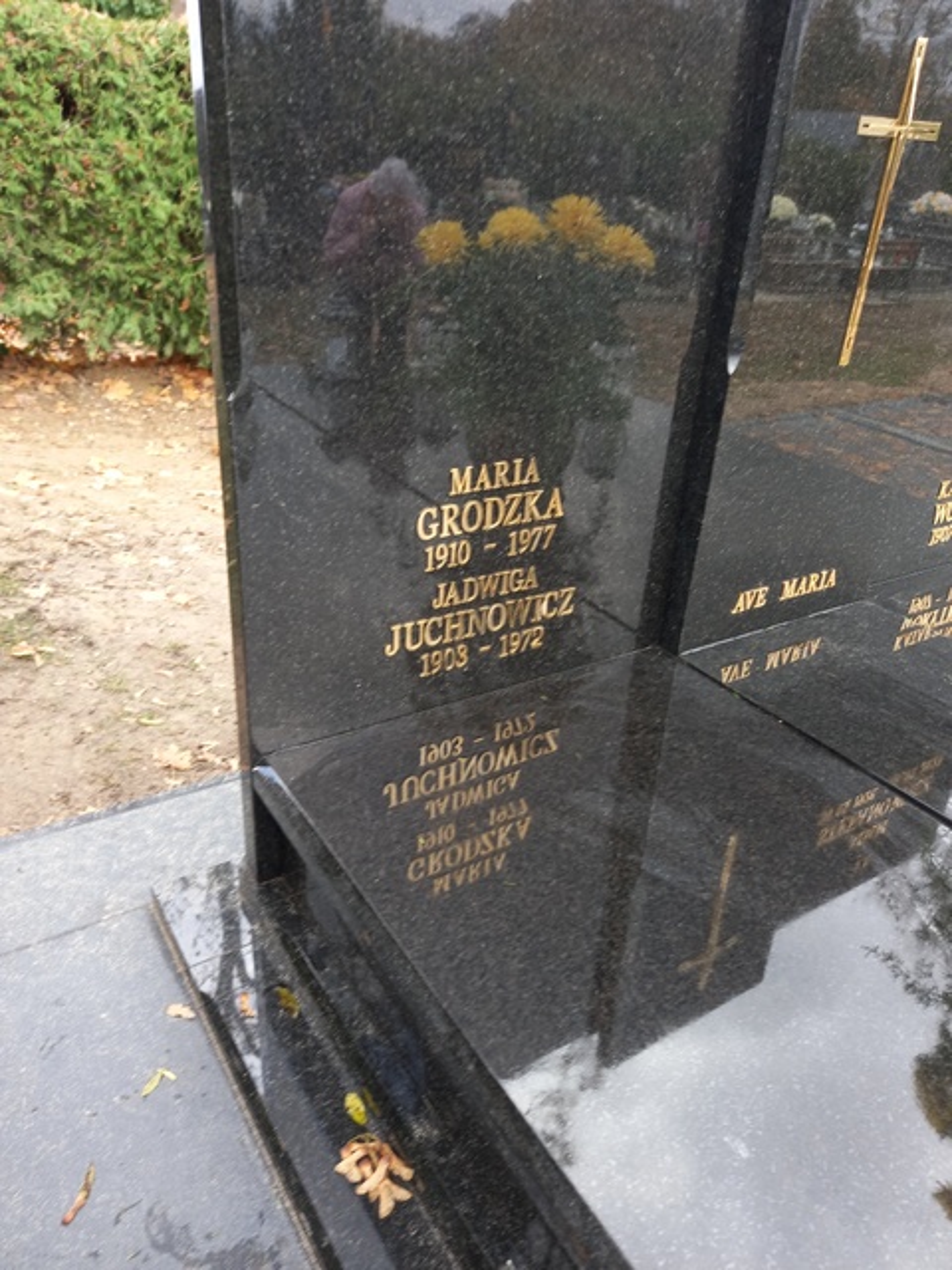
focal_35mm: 25
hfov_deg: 54.9
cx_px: 476
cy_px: 635
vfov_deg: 69.4
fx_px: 917
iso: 50
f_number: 2
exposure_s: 1/50
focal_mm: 4.6
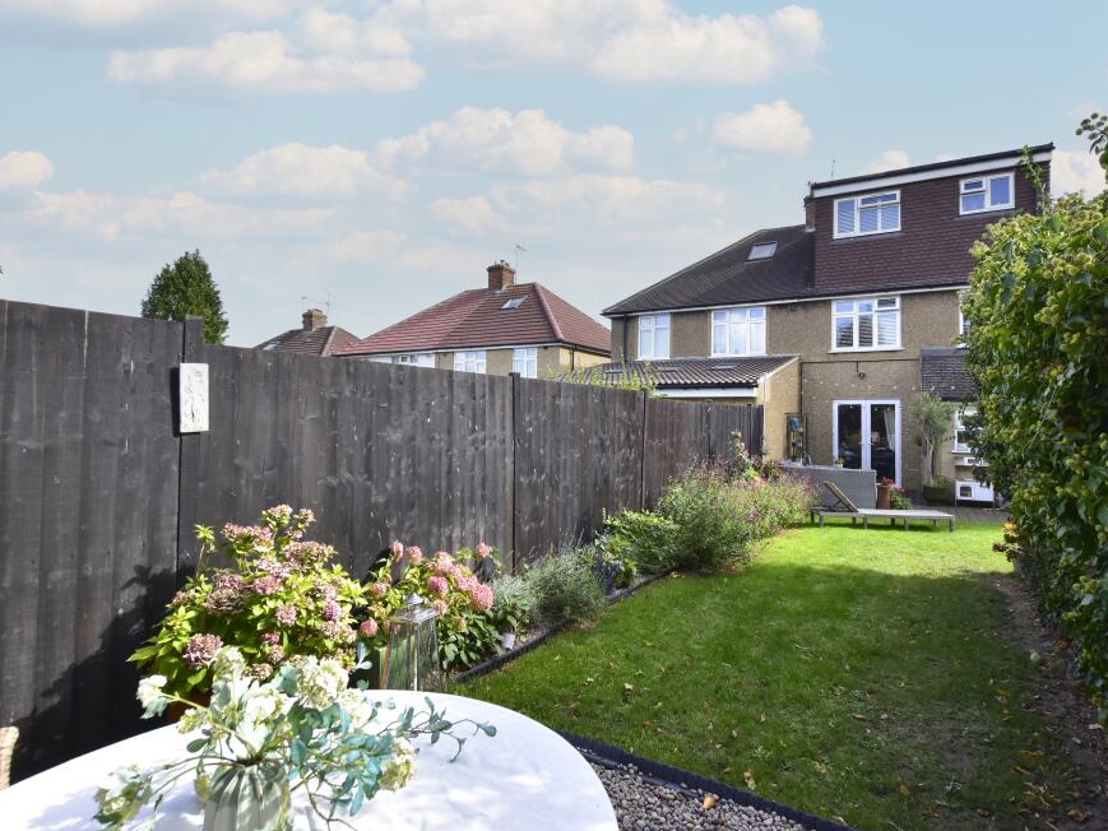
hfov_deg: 90.8
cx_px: 603
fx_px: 544
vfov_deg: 74.7
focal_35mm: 17
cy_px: 401
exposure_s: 1/400
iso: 640
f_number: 8
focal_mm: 10
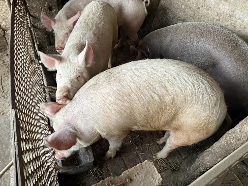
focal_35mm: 24
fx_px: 172
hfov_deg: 71.6
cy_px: 93
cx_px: 124
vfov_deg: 56.8
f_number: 1.78
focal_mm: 6.76
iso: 500
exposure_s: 1/60
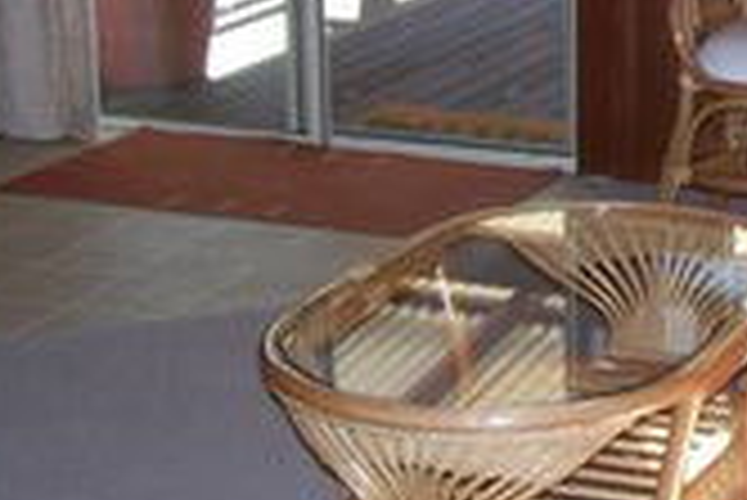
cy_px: 14
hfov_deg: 17.2
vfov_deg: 11.9
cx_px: 873
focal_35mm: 114
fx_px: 2368
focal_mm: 6.3
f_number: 2.8
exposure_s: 1/60
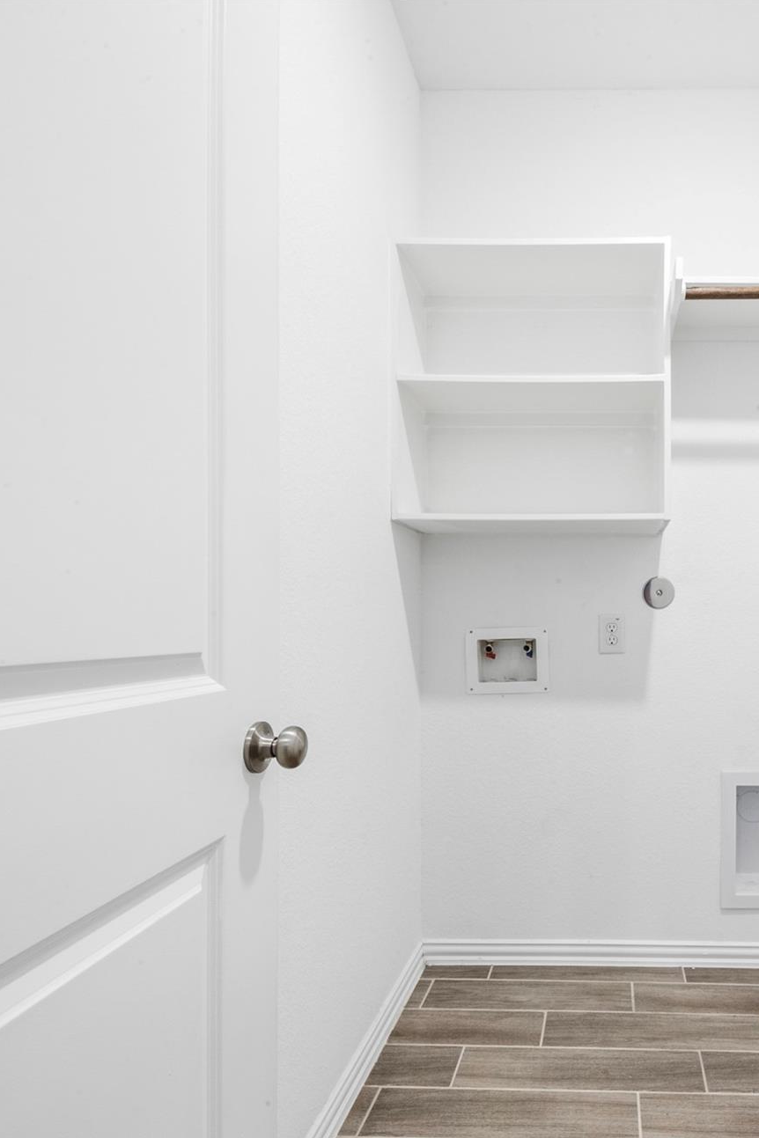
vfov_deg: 86.8
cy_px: 599
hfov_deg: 59.3
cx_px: 611
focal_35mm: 19
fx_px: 601
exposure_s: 4
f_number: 9
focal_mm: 12
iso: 250
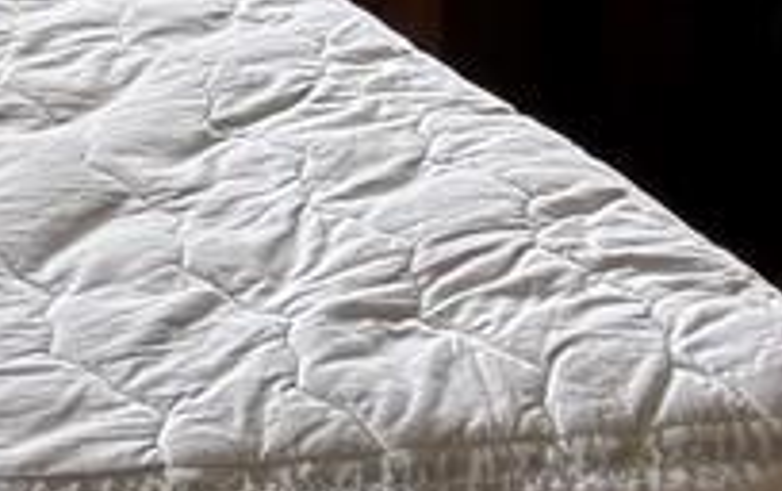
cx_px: -932
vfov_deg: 5.7
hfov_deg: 9.0
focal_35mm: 216
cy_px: -990
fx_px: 4608
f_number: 1.6
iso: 40
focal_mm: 5.96
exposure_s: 1/121
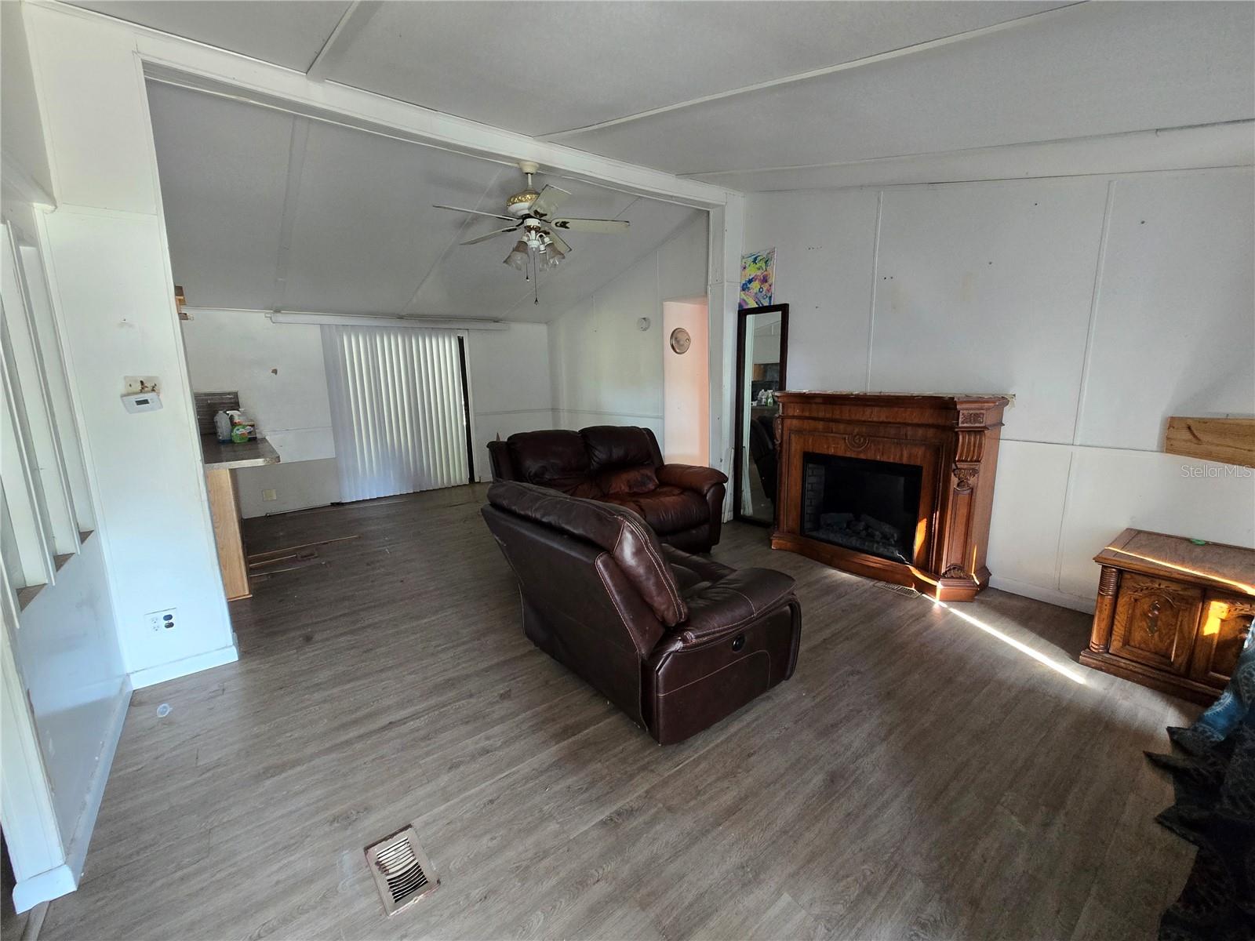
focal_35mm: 13
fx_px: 471
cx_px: 628
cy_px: 470
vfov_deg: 89.9
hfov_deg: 106.2
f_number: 2.2
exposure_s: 1/60
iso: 500
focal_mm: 2.2
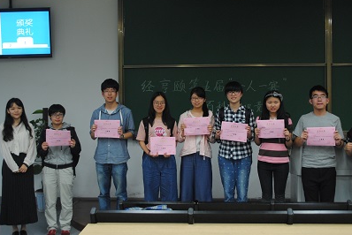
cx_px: 183
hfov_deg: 40.3
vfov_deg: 27.5
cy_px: 92
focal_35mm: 49
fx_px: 479
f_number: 4.2
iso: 400
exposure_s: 1/15
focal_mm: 26
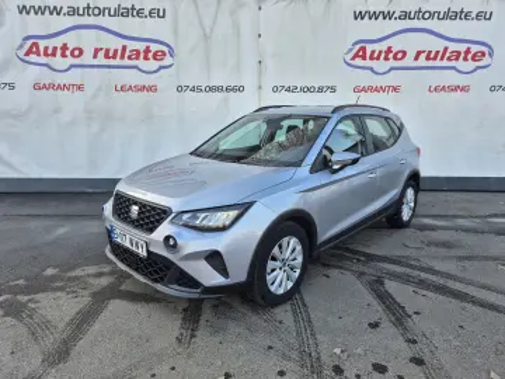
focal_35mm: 23
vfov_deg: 58.9
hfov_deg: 73.9
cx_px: 252
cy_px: 190
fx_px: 336
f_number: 1.8
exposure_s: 1/262
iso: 25
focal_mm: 5.4
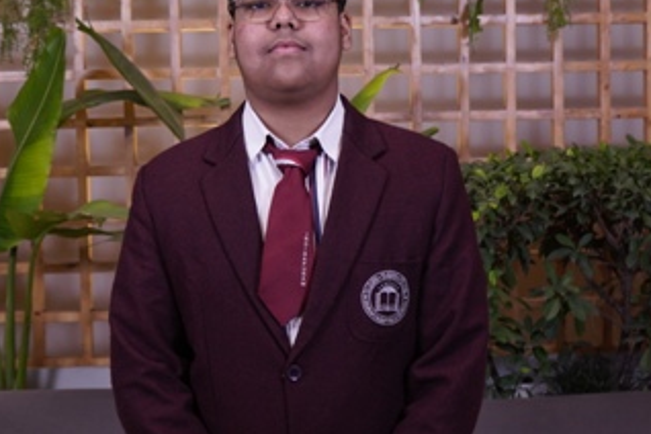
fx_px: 1248
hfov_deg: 29.2
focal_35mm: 69
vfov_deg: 19.7
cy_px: 175
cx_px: 338
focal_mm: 33
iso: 500
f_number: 5
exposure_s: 1/125
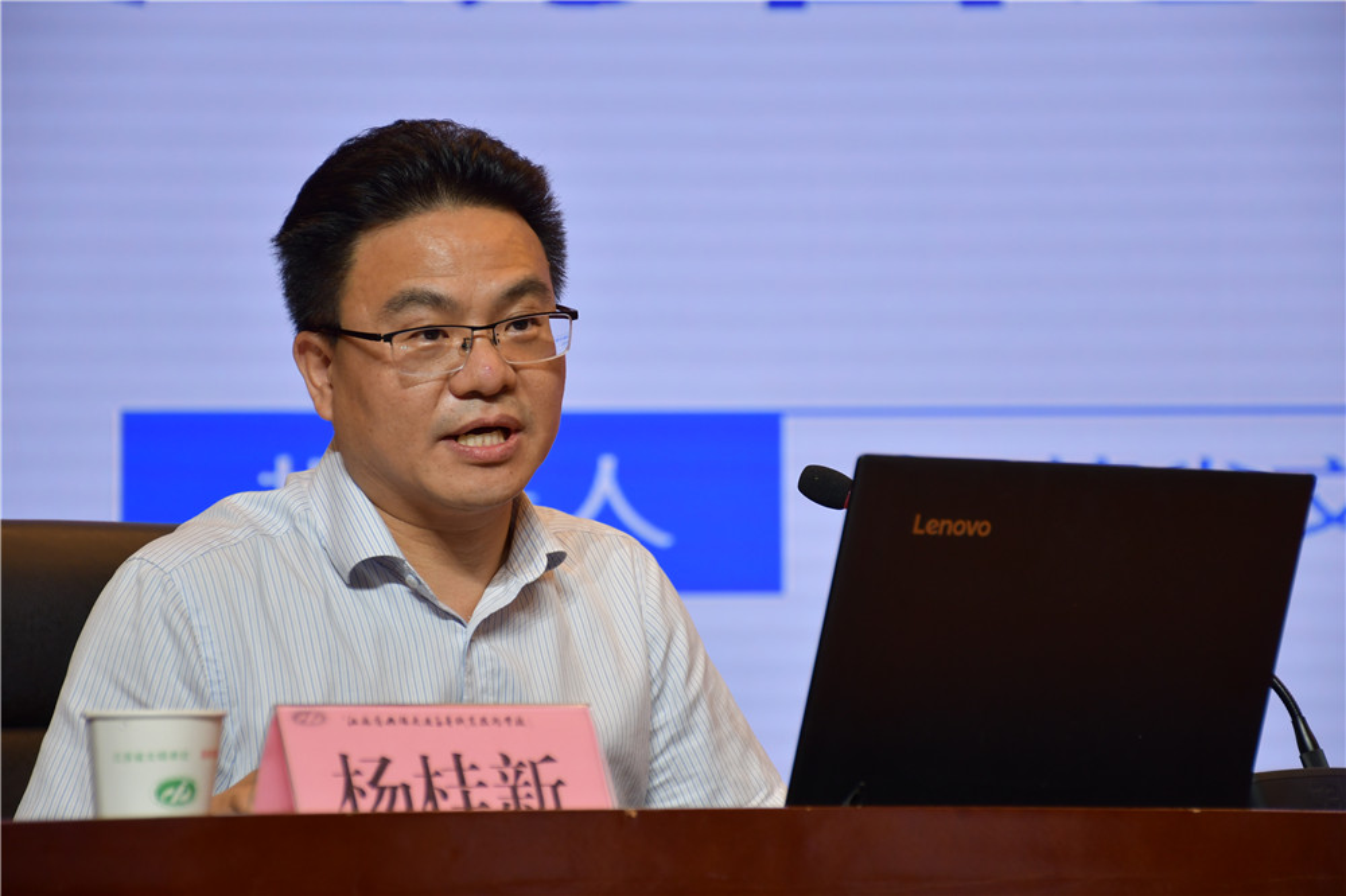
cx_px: 673
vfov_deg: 9.7
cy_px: 448
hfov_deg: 14.5
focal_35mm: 142
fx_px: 5307
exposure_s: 1/250
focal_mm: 95
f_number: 5.3
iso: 560
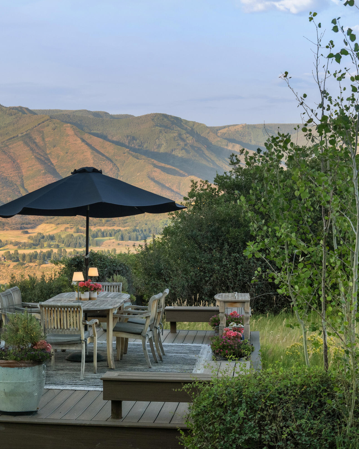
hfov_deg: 20.2
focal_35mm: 74
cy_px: 225
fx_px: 983
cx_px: 23
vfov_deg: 25.7
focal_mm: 52
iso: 800
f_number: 7.1
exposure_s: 1/200
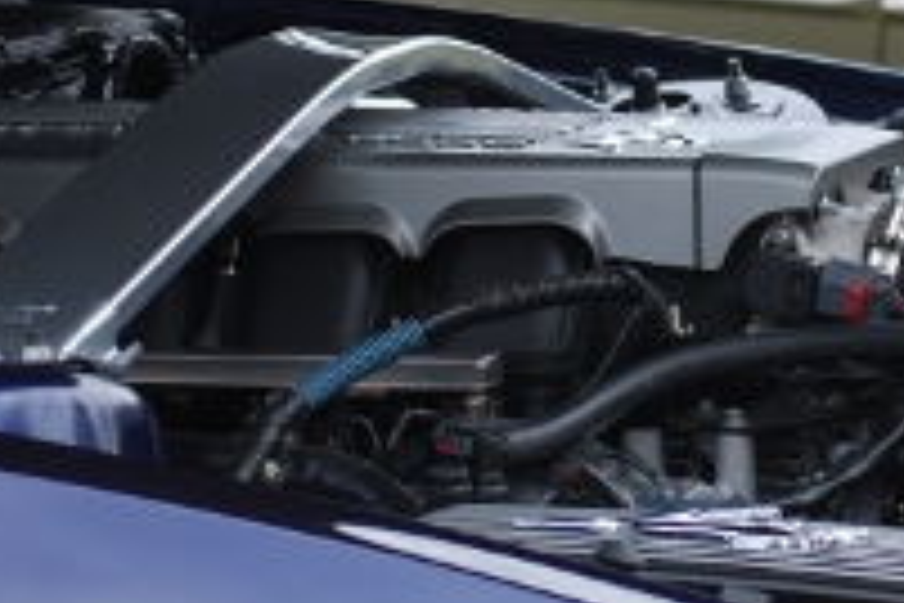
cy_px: 86
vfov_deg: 5.2
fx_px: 6593
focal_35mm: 263
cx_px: 760
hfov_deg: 7.8
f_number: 5.6
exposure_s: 1/125
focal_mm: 55
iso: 100
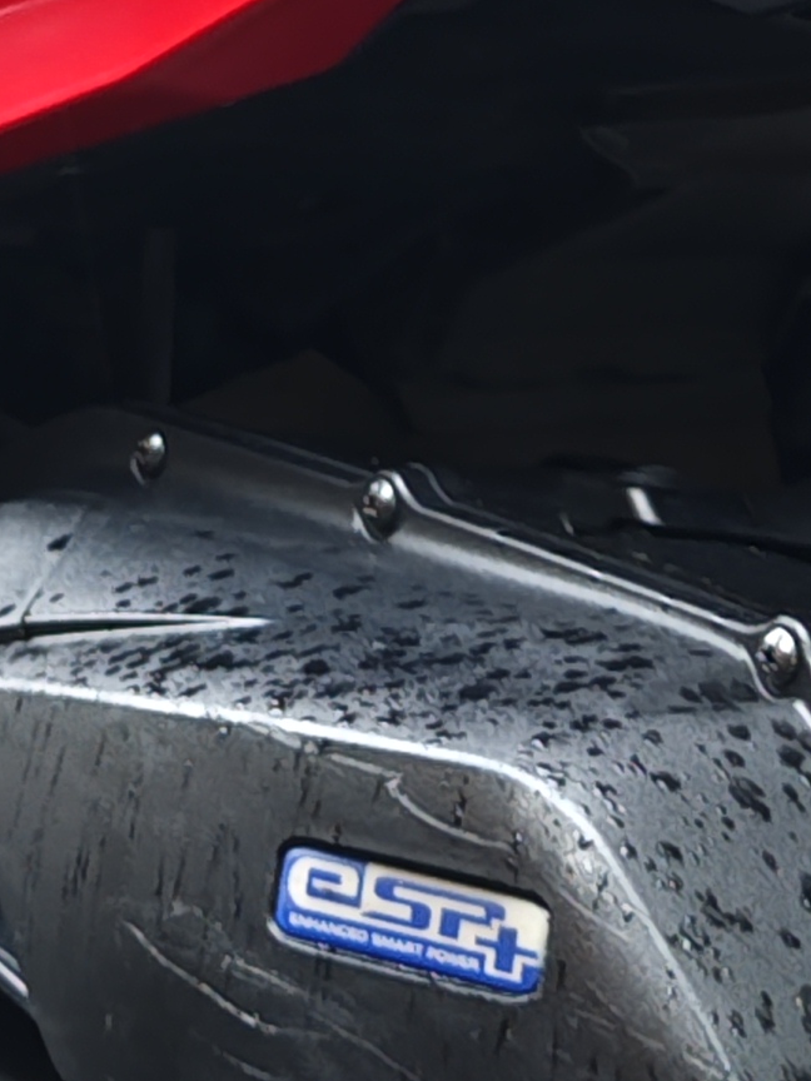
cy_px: -323
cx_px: 88
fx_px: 5186
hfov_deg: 8.9
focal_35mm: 166
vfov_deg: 11.6
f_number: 1.63
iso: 1250
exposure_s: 1/50
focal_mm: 8.72
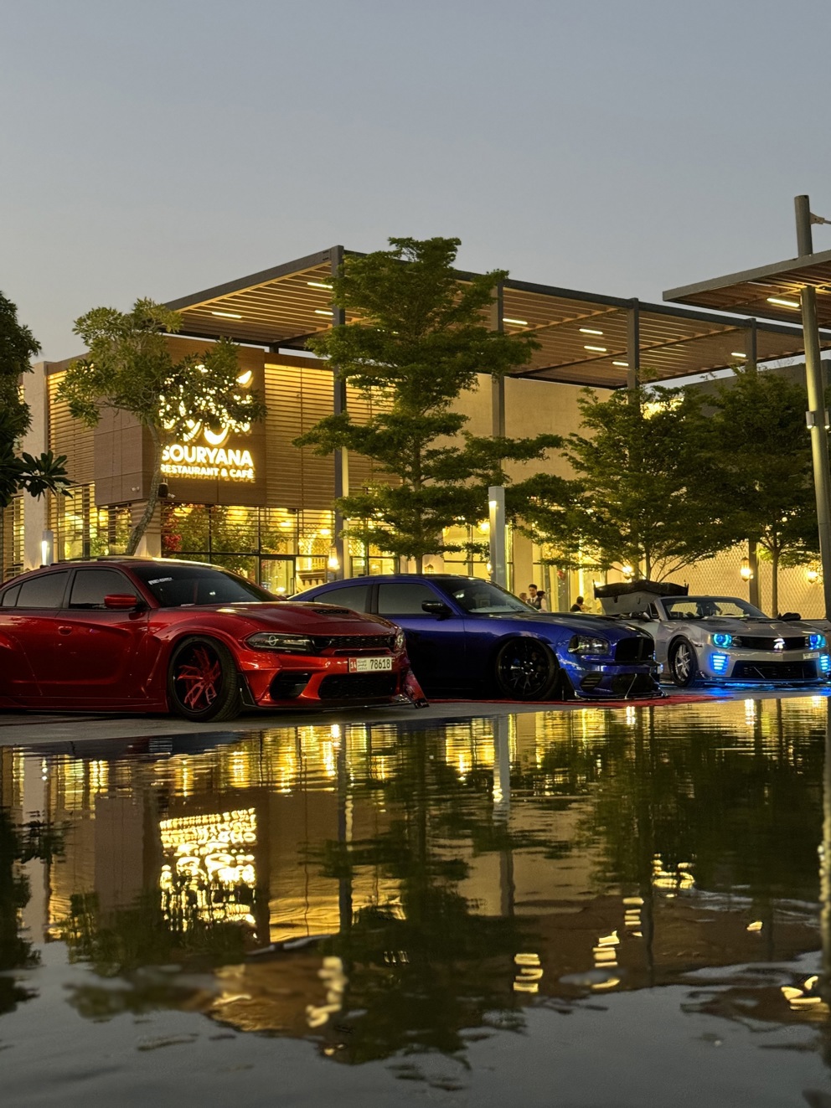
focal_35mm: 48
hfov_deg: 30.3
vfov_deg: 39.7
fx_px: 1537
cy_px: 554
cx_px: 416
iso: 320
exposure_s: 1/33
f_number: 1.78
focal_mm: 6.86
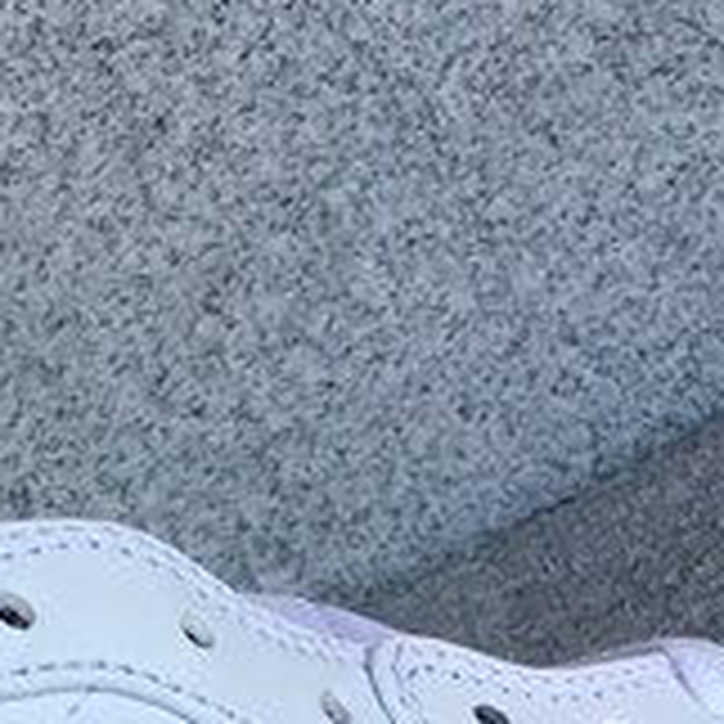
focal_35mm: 153
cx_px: -175
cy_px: 776
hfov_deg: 11.2
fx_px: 3620
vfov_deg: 11.3
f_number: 2.4
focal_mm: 3.3
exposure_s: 1/657
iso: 25
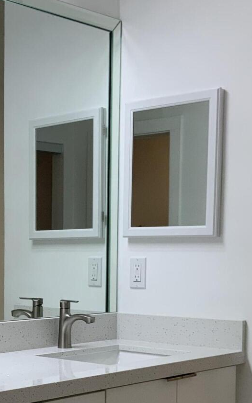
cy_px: 316
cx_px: 4
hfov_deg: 17.5
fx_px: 802
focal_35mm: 73
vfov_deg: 27.7
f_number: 1.8
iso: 40
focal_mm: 3
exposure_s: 1/120
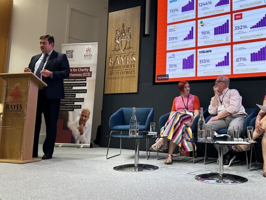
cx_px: 189
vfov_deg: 34.7
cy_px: 60
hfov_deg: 44.7
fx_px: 315
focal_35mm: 41
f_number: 1.78
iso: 80
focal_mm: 6.86
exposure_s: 1/90
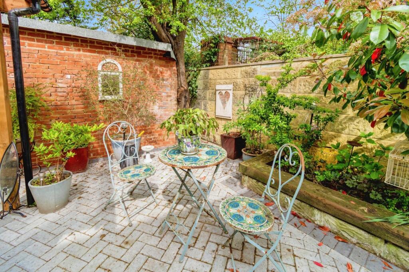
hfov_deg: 100.4
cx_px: 204
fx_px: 170
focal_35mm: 15
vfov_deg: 77.3
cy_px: 136
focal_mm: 10
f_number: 8
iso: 250
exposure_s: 1/320
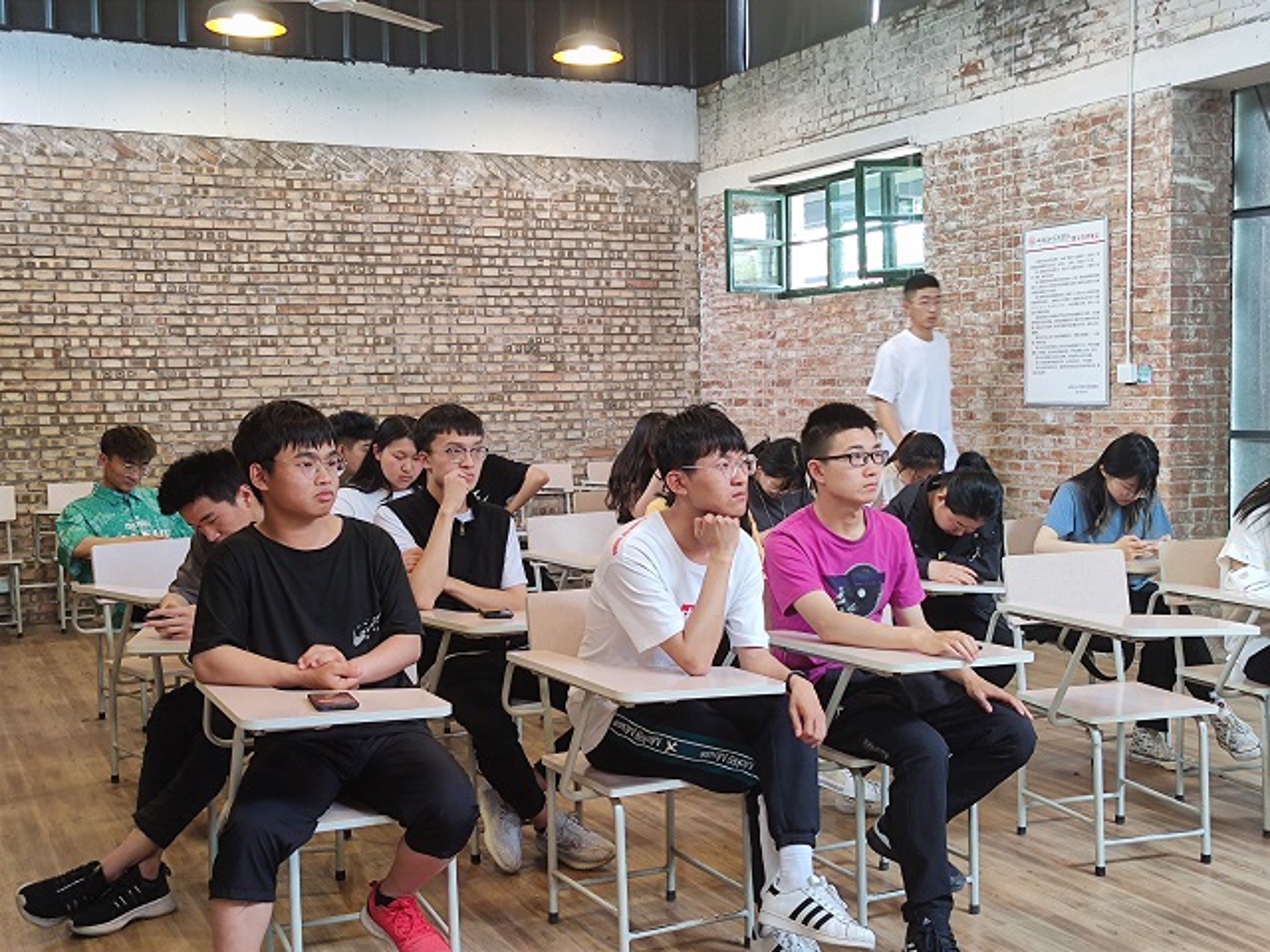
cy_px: 476
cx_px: 635
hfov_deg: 45.8
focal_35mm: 41
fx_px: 1504
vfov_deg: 35.1
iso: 382
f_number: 1.6
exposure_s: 1/50
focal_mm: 5.58
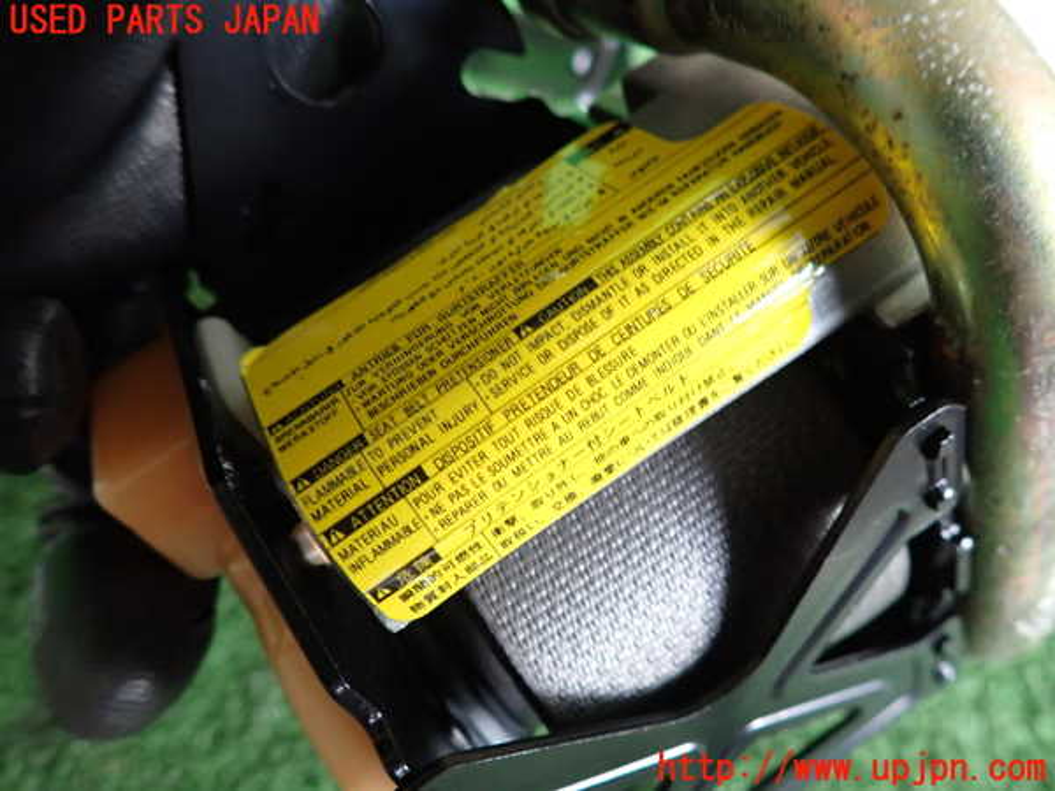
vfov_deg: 54.9
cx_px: 528
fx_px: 762
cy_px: 396
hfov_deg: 69.4
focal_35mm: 25
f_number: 2
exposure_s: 1/30
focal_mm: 4.5
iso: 400
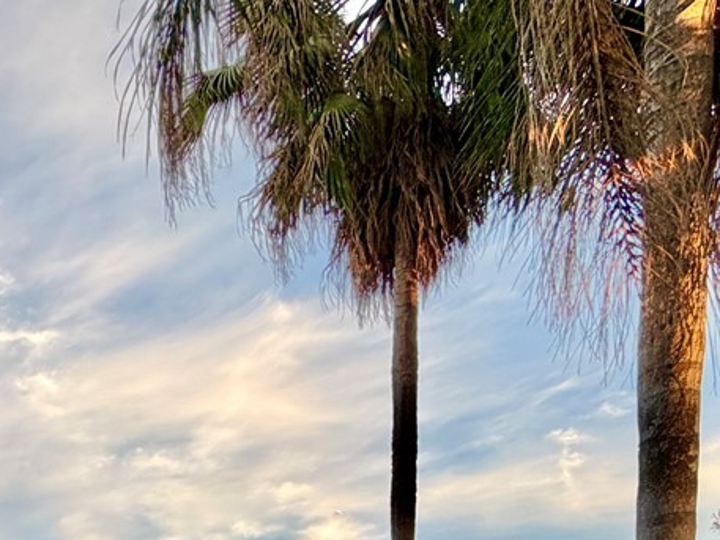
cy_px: 893
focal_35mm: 49
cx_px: -184
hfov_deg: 31.3
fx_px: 1019
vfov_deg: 22.1
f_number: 2.2
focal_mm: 2.22
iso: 40
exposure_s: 1/233
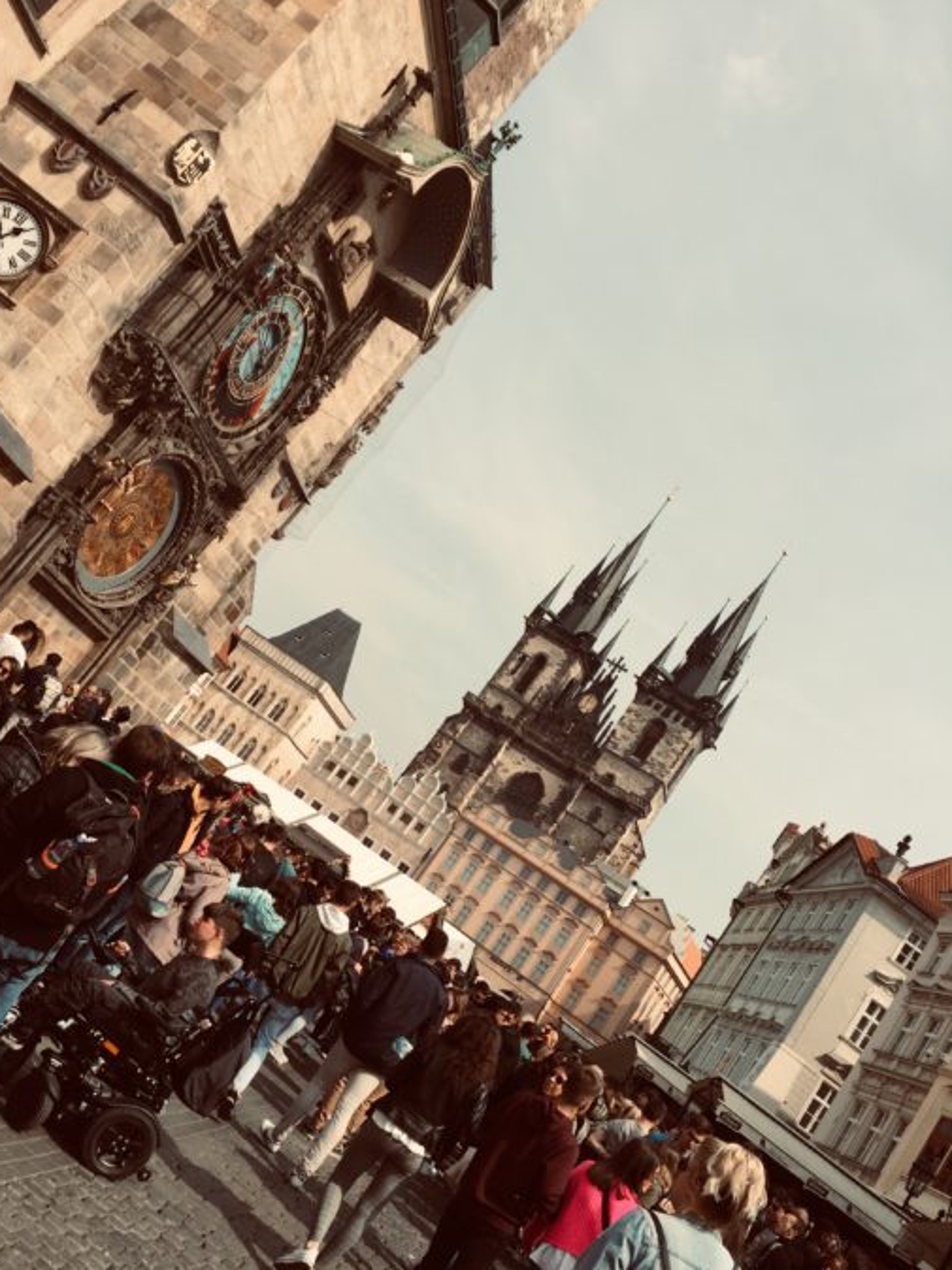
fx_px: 1137
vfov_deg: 58.3
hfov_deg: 45.4
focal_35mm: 31
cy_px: 673
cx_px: 452
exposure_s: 1/1883
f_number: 2.2
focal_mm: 4.15
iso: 32
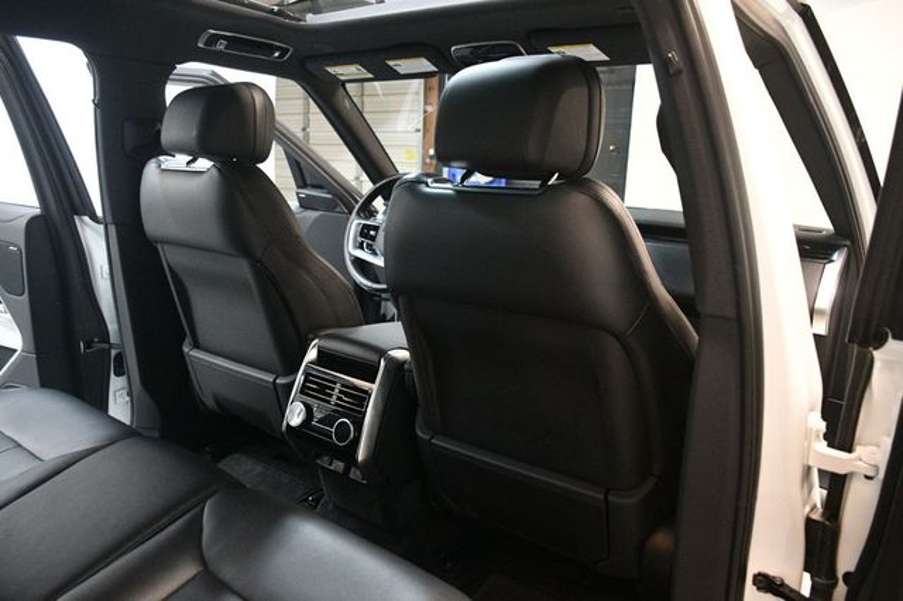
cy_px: 300
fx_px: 677
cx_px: 452
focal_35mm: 27
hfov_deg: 67.4
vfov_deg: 47.9
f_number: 3.5
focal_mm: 18
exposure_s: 1/60
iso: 4000
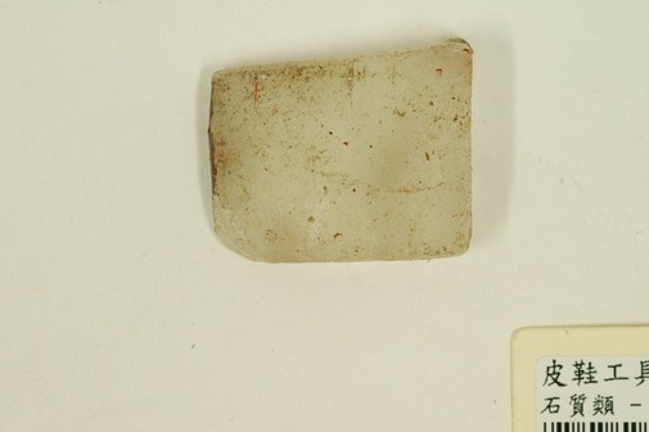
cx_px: 355
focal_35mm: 114
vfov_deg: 12.0
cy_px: 231
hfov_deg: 18.0
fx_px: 2054
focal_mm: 60
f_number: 8
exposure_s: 1/25
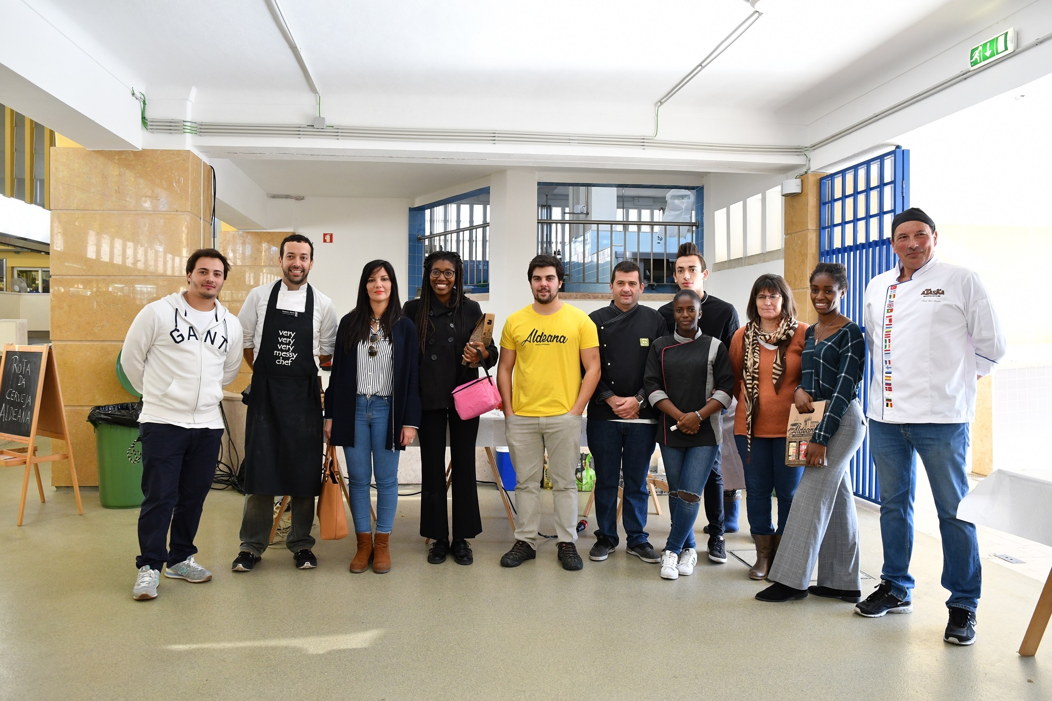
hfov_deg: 67.4
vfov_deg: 47.9
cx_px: 526
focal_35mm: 27
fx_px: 789
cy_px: 350
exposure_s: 1/125
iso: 800
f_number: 5.6
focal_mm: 18
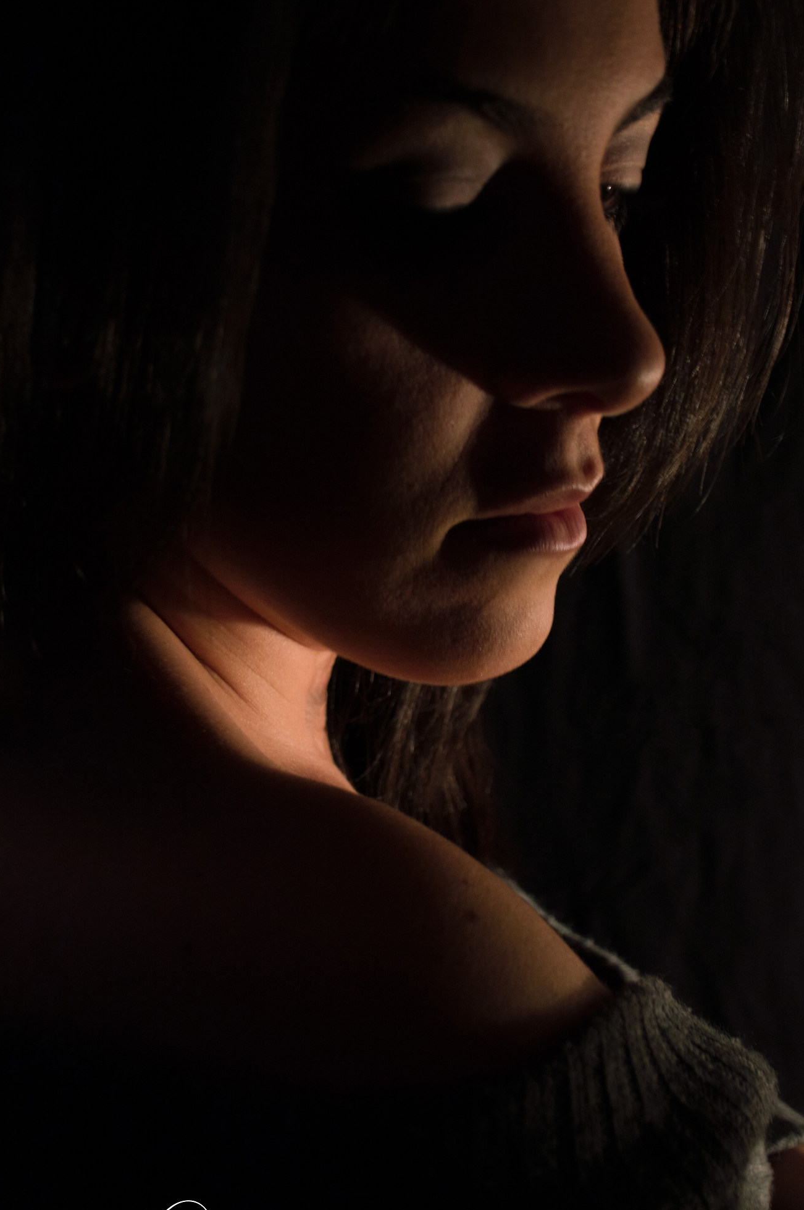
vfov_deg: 39.9
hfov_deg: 27.1
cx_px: 447
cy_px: 610
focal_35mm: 50
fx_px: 1665
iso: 200
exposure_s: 1/3
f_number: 5
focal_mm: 27
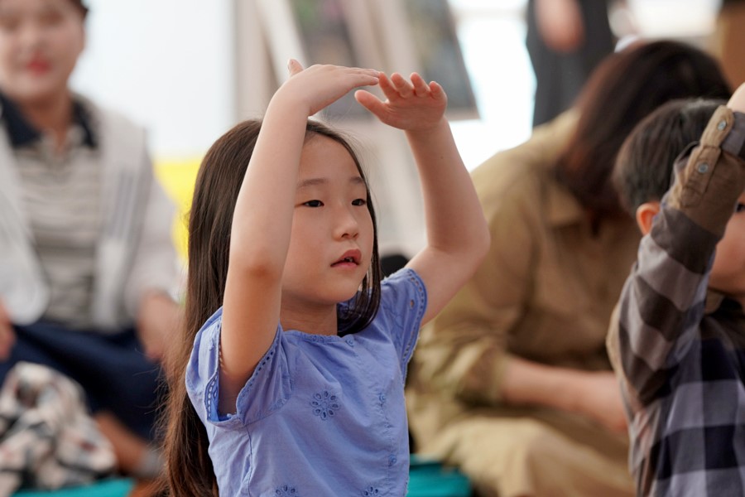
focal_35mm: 151
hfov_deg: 13.6
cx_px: 372
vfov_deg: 9.1
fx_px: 3125
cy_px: 248
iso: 1250
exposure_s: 1/160
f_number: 4
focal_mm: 151
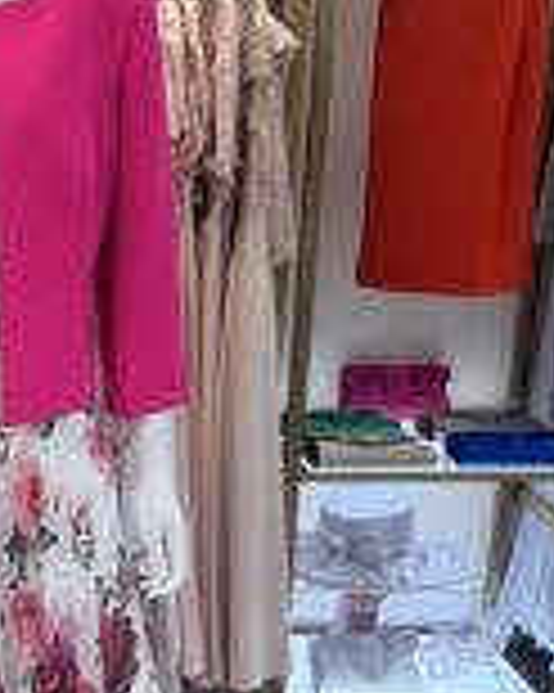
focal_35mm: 61
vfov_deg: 30.8
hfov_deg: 23.7
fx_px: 1251
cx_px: -18
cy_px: 459
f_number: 1.78
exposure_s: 1/121
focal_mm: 6.76
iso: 64
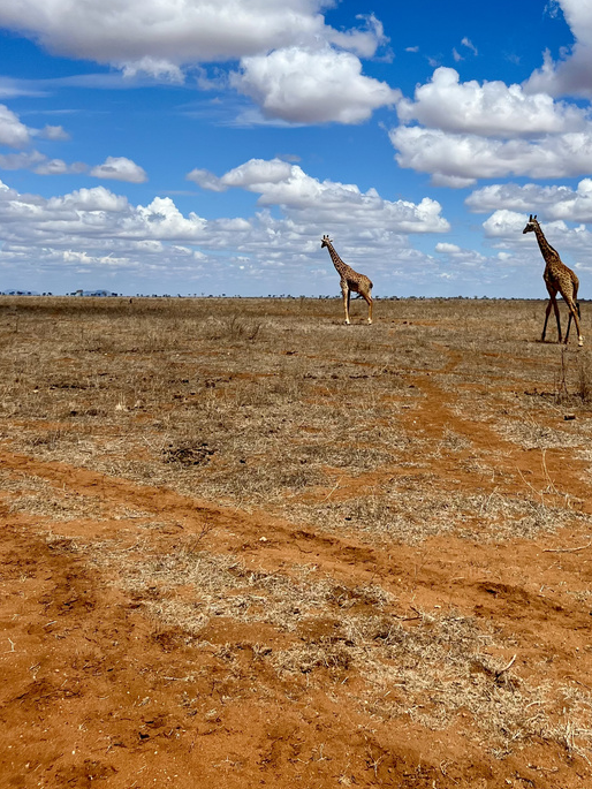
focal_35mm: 41
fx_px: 935
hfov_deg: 34.3
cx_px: 454
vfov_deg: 44.6
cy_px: 225
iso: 50
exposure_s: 1/9434
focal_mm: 5.7
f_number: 1.5
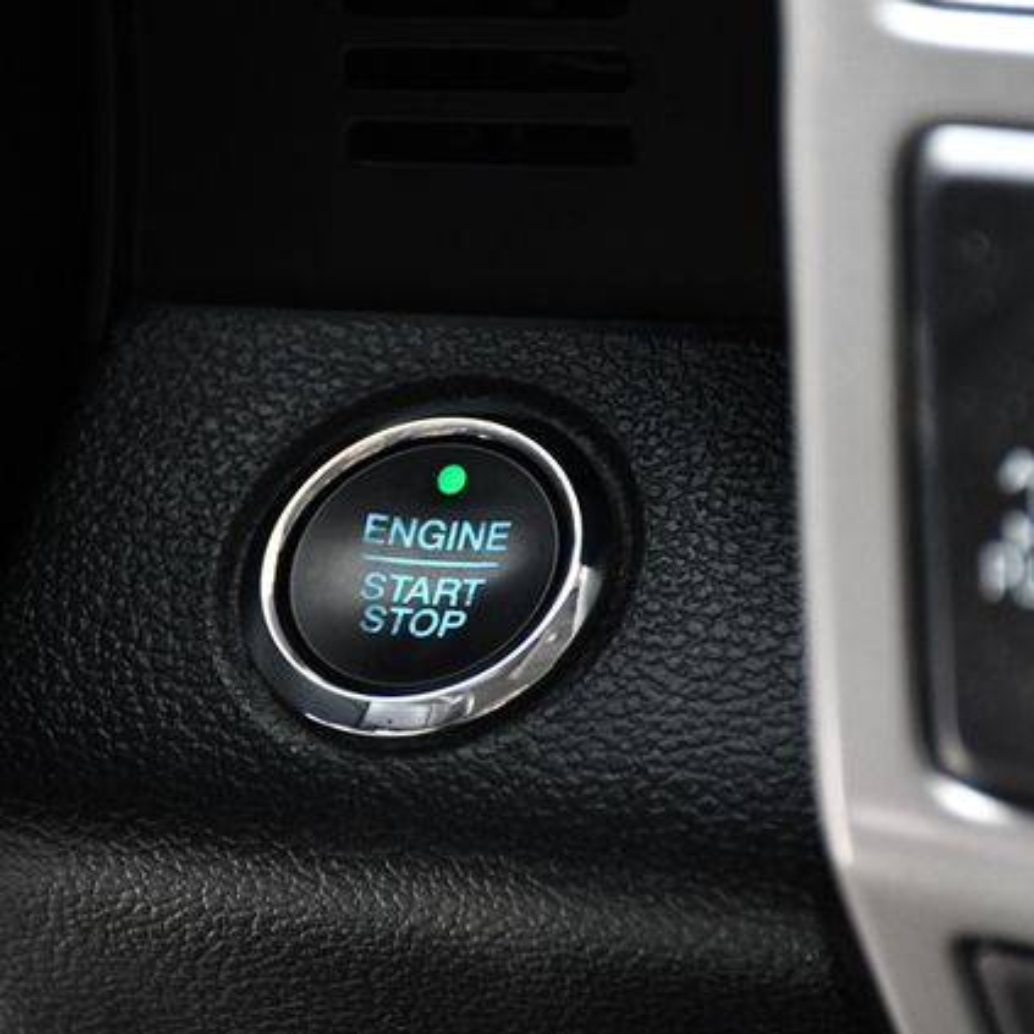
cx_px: 391
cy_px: 516
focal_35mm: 216
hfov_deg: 8.1
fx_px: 7300
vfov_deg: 8.1
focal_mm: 112
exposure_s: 1/15
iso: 2500
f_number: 5.6
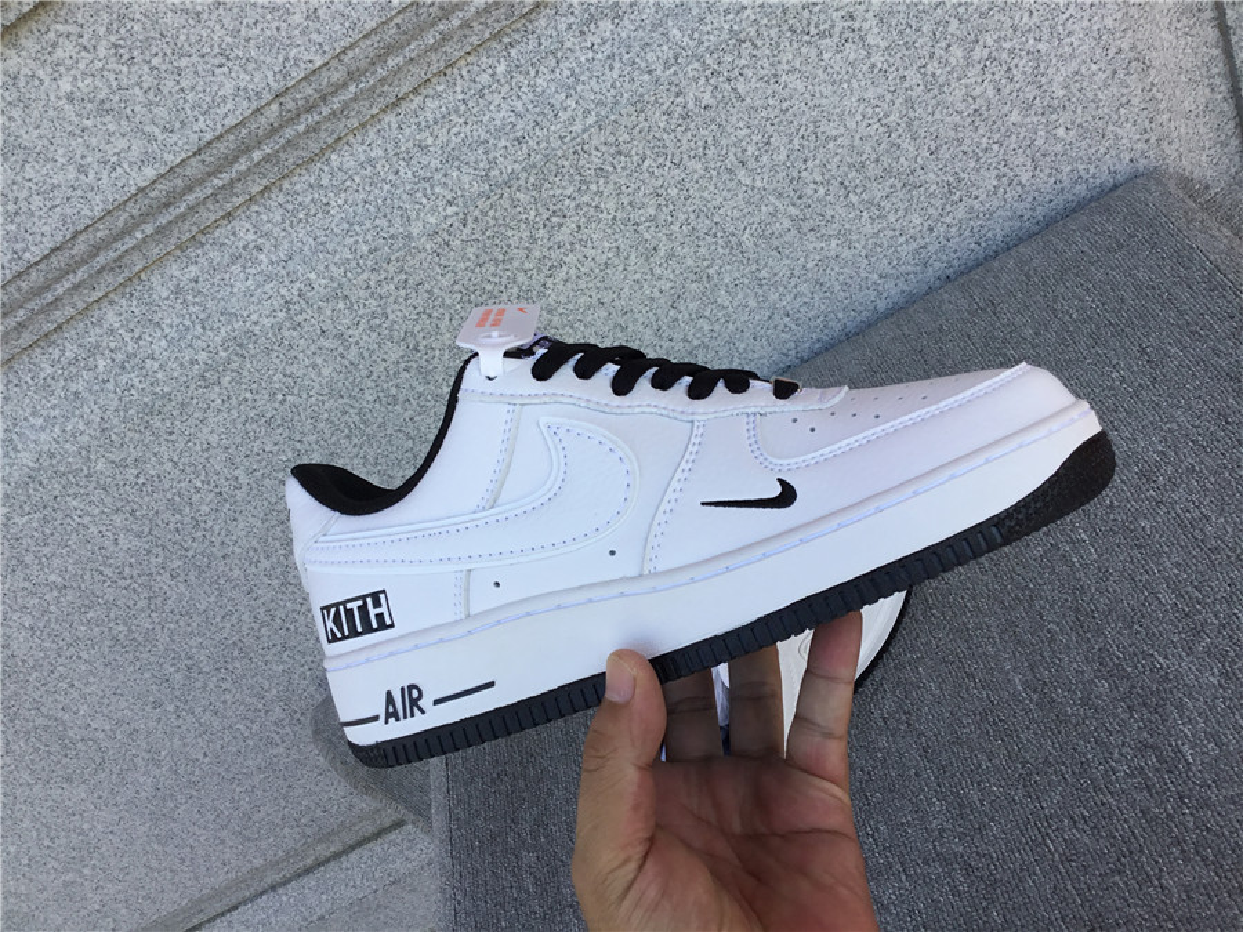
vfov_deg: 45.4
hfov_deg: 58.4
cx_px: 622
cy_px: 466
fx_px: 1113
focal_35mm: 31
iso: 25
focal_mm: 3.3
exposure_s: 1/271
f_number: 2.4
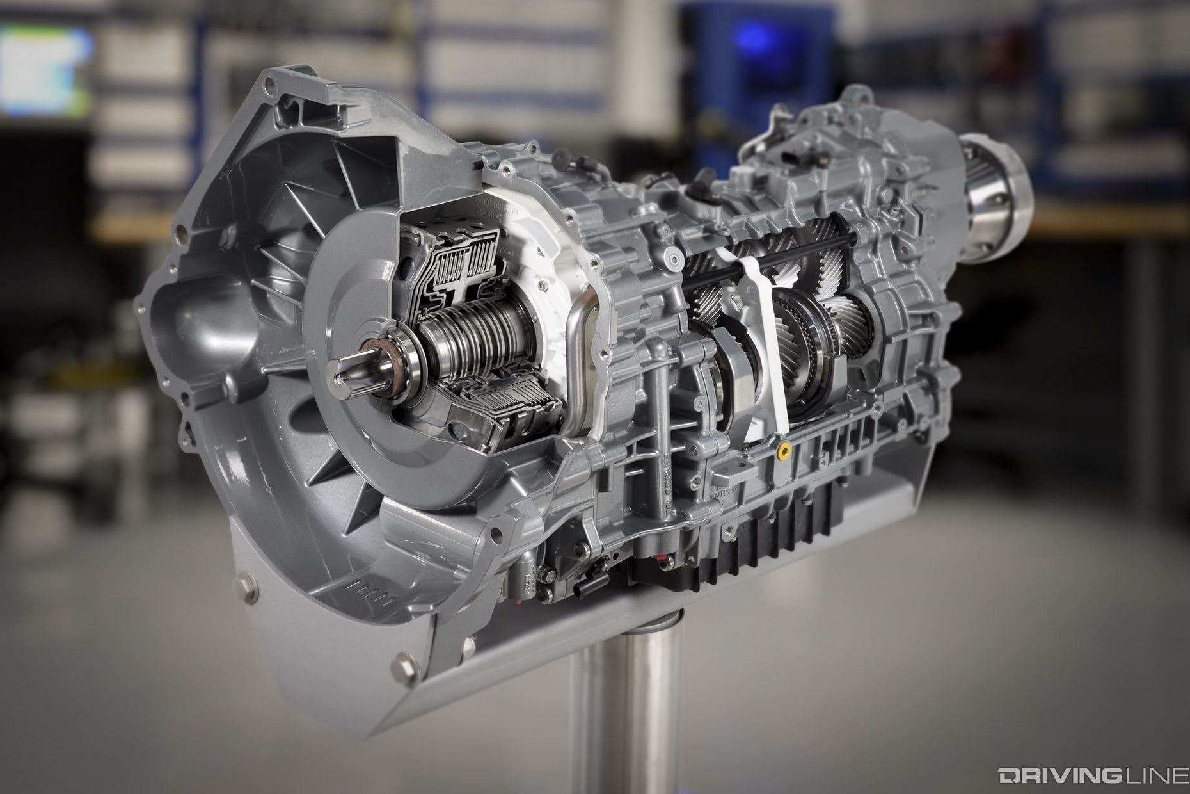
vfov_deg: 41.1
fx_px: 1058
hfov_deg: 58.7
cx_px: 591
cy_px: 395
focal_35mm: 32
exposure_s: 1/160
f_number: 2.8
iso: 800
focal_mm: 31
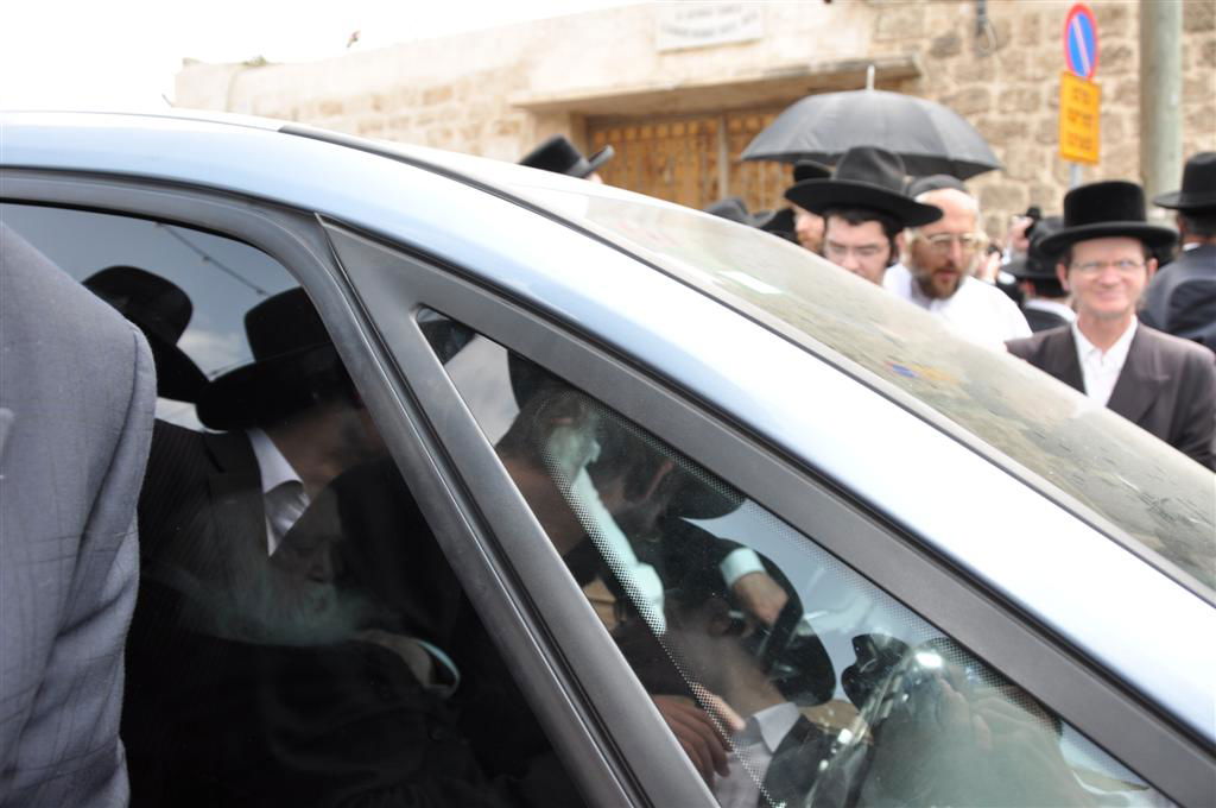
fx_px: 911
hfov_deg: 67.4
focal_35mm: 27
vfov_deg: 47.8
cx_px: 608
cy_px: 404
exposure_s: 1/200
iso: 200
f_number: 5.6
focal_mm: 18
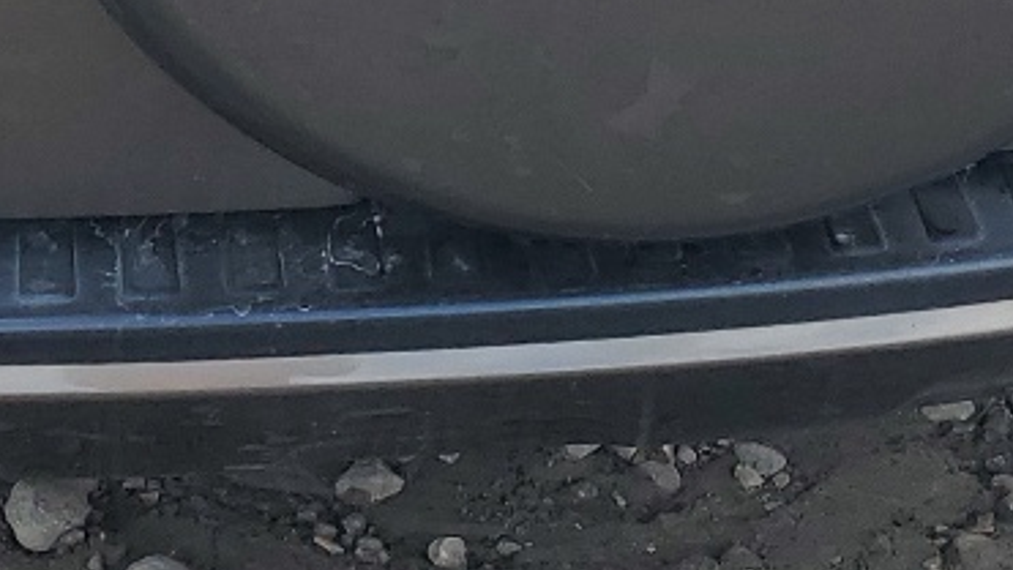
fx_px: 3278
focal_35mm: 122
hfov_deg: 17.5
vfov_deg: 9.3
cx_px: 382
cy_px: -578
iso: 50
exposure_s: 1/769
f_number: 1.5
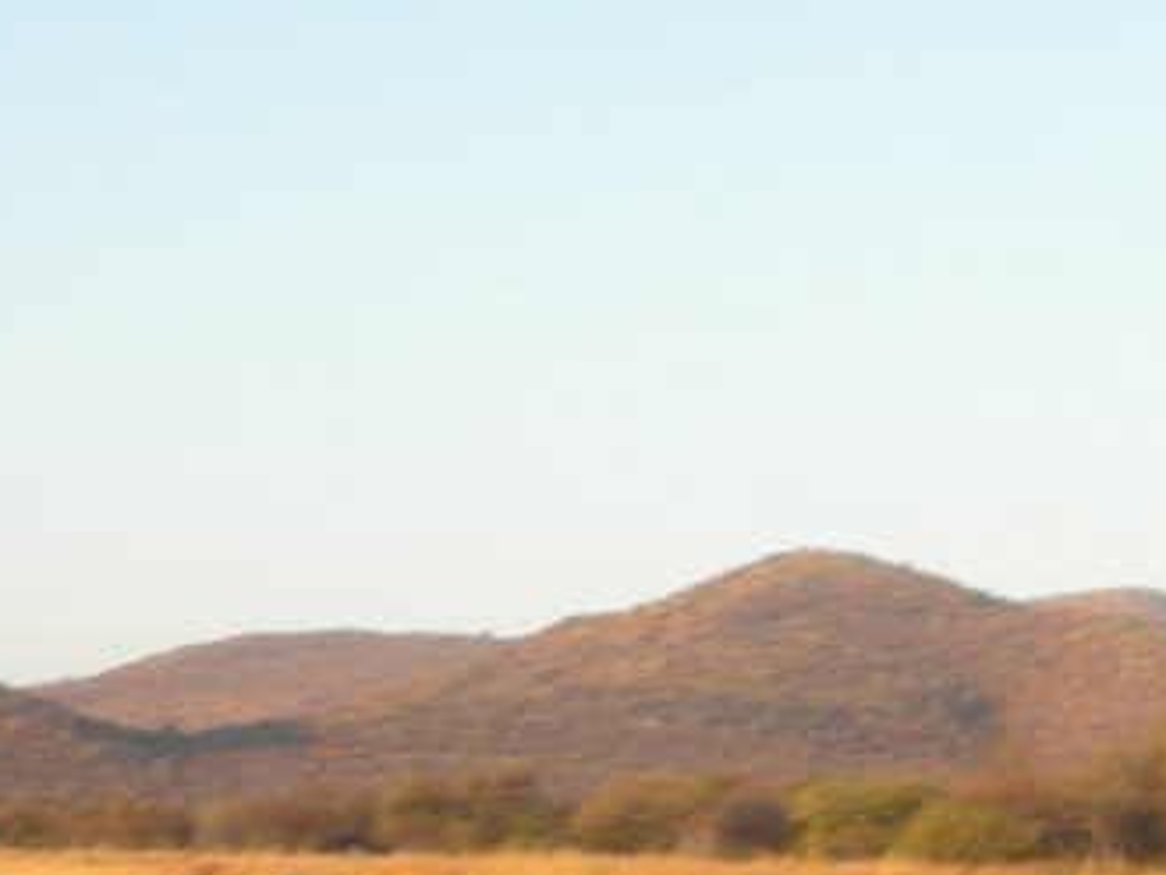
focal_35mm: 109
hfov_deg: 18.0
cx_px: 751
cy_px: 418
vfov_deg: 13.6
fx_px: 3673
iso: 50
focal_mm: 5.8
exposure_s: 1/132
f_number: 3
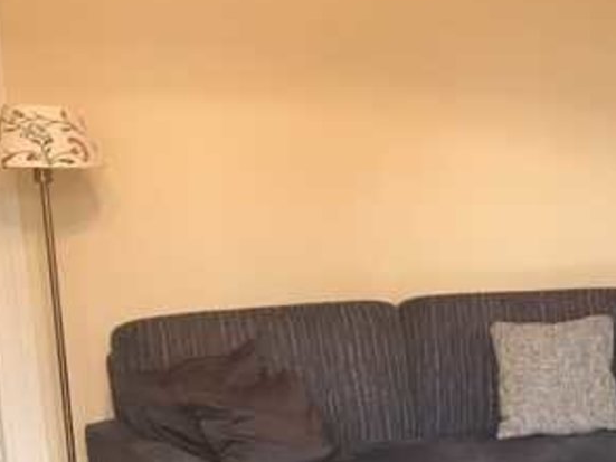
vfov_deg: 23.6
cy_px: 373
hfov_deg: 29.0
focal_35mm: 61
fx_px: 1085
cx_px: 657
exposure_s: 1/17
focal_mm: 3.99
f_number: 1.8
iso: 80
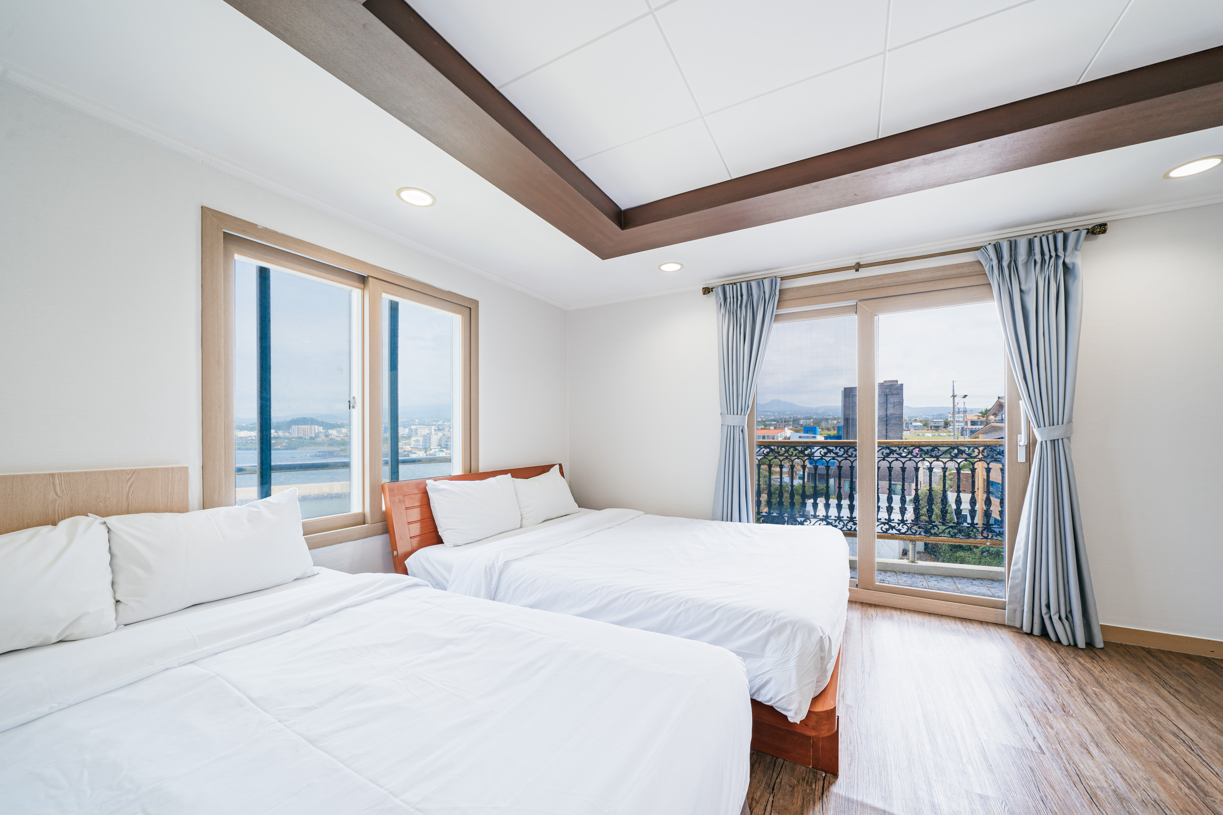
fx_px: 408
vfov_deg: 90.0
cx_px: 612
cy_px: 408
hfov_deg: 112.6
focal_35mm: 12
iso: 100
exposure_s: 1/5
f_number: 10
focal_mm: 12
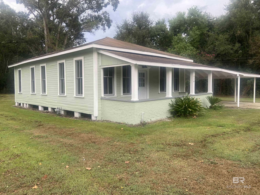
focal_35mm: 26
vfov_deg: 53.1
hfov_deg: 67.3
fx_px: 195
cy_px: 98
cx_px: 130
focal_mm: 4.25
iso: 32
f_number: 1.8
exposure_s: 1/576
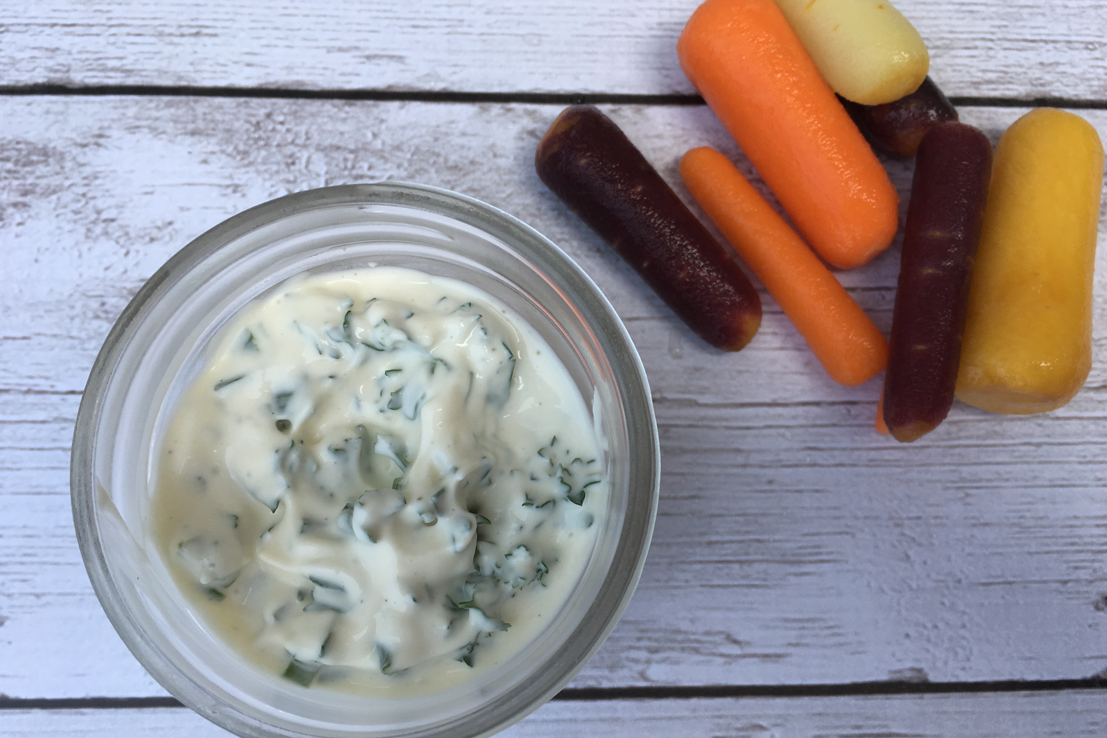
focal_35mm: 31
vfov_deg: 42.3
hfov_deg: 60.3
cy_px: 398
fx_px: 953
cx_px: 563
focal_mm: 4.15
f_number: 2.2
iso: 25
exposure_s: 1/296
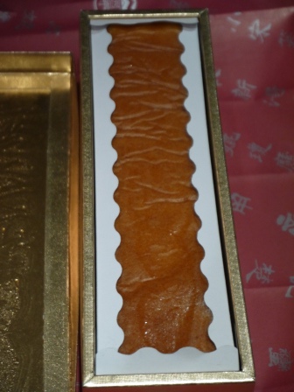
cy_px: 196
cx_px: 147
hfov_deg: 17.6
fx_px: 951
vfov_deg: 23.3
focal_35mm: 84
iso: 1000
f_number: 5.6
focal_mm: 42
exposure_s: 1/80
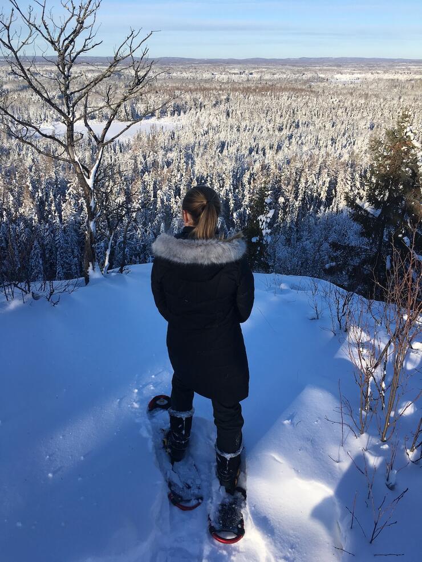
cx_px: 211
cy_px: 281
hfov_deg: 48.2
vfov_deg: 61.6
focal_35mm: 29
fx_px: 471
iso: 25
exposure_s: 1/1221
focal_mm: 4.15
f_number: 2.2
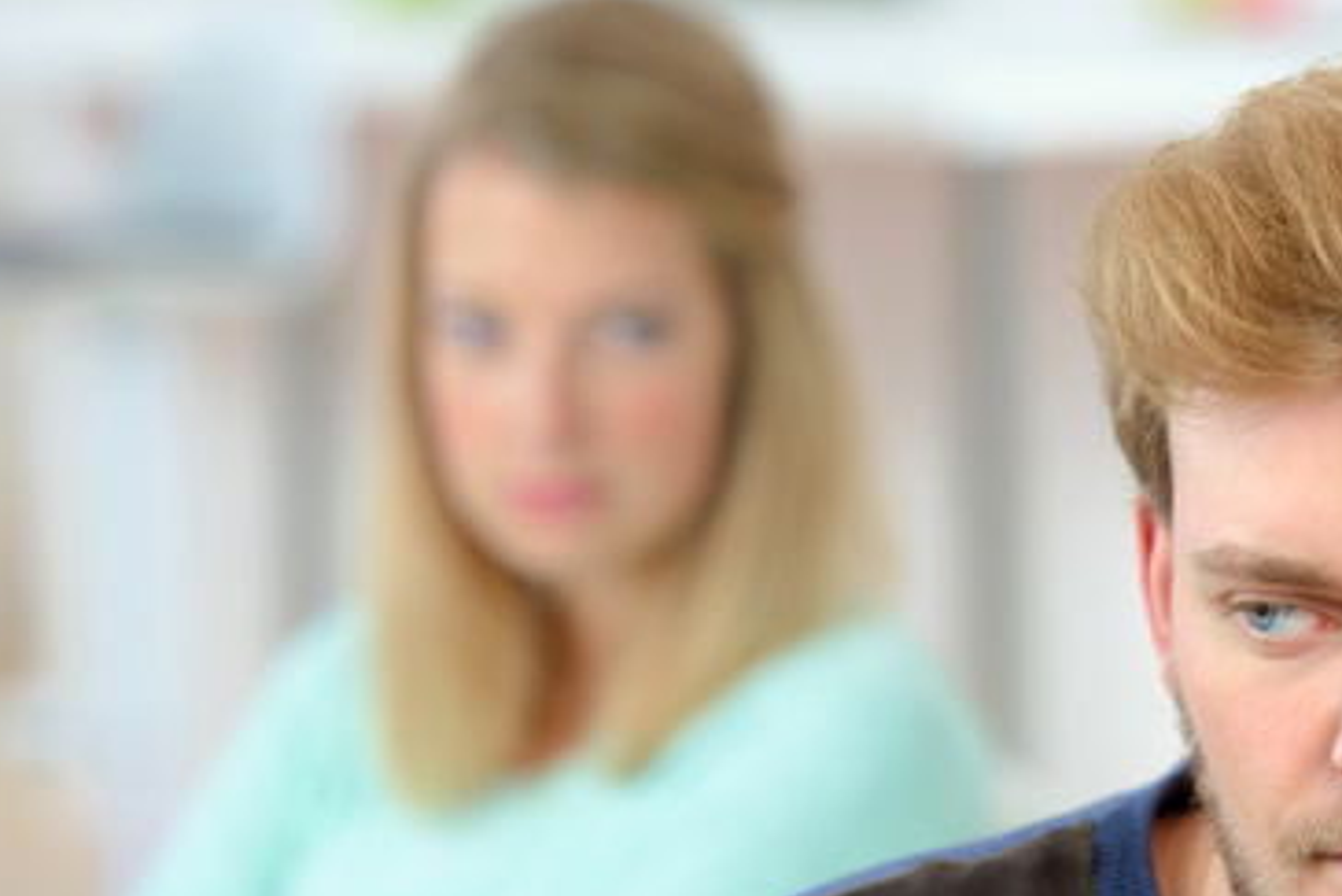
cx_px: 1032
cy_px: 848
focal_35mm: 267
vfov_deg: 5.1
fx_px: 9957
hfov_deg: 7.7
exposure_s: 1/125
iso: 64
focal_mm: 135
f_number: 3.2
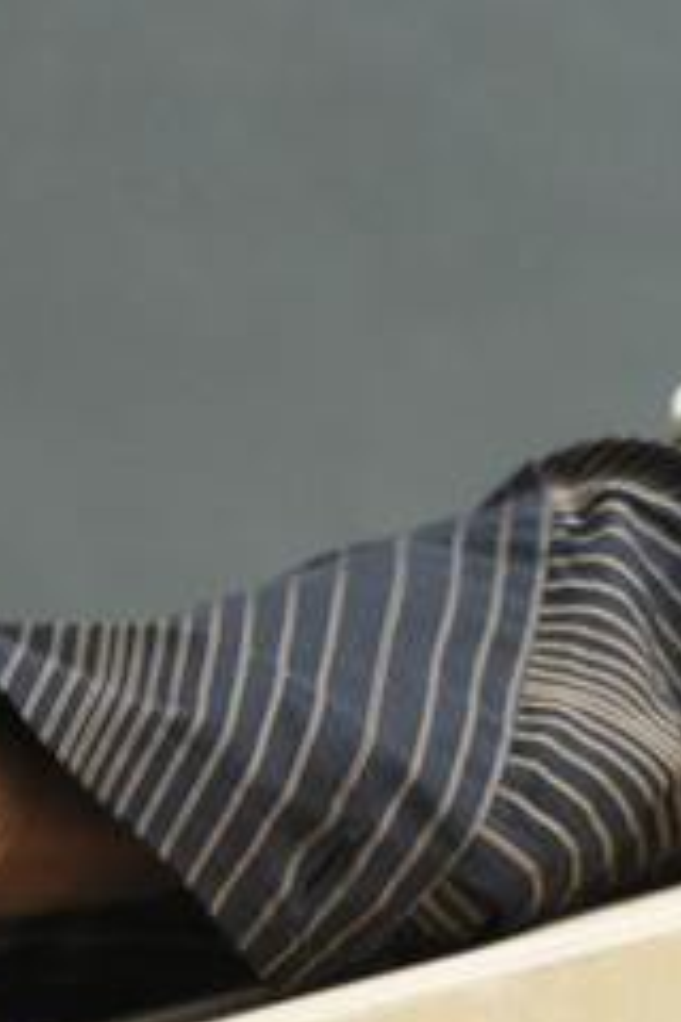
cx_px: -921
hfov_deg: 5.7
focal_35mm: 233
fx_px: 6611
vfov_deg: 7.8
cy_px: 2960
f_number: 2.8
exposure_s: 1/320
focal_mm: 35
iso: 500
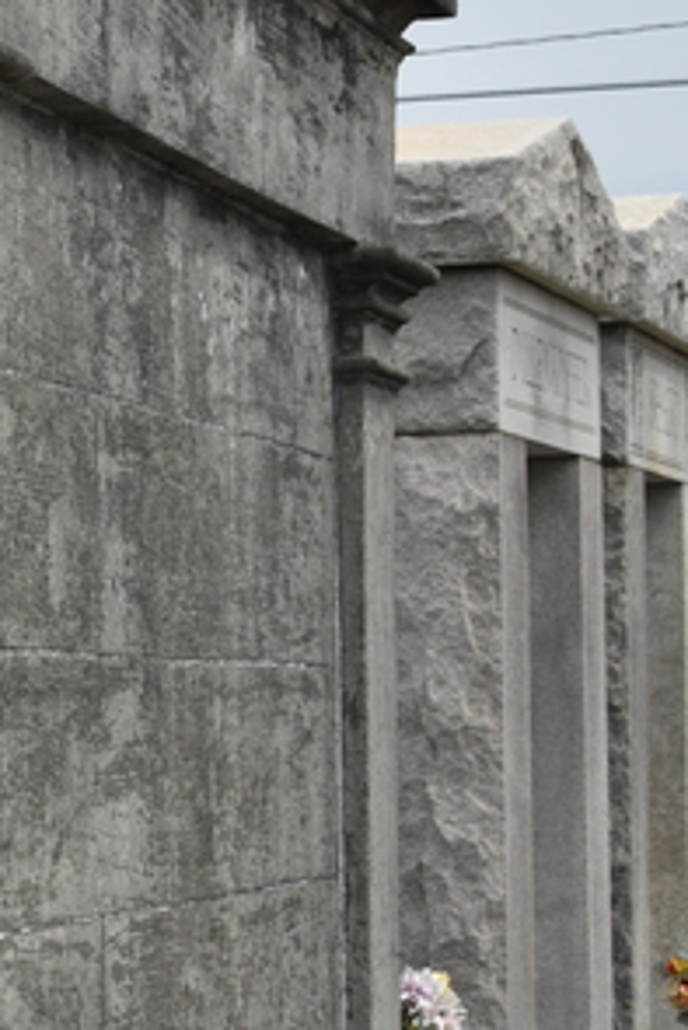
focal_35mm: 165
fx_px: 4724
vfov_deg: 12.4
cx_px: -622
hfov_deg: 8.0
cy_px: 709
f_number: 9
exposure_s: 1/320
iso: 100
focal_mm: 38
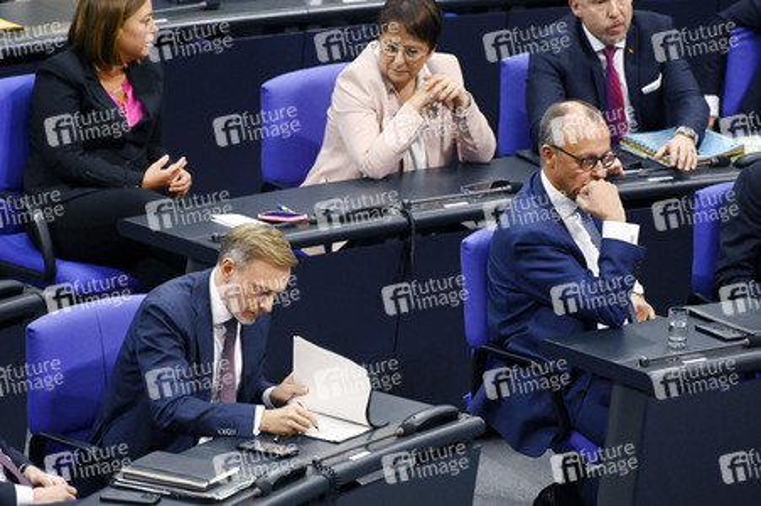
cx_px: 380
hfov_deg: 4.7
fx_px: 9294
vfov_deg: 3.1
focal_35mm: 440
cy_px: 253
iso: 10000
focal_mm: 440
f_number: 5.6
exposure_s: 1/500
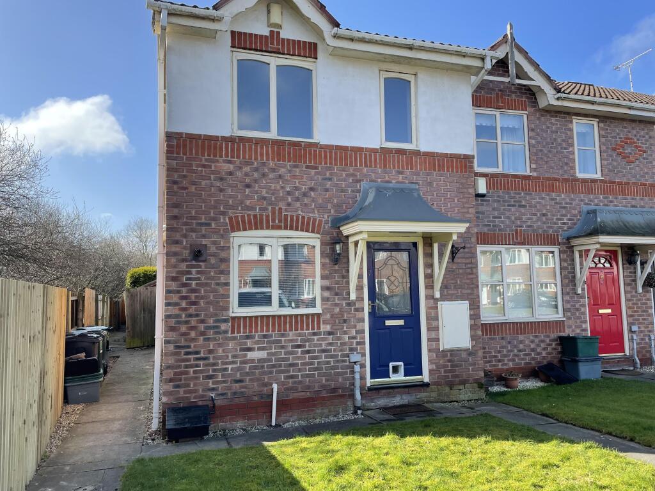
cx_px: 328
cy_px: 246
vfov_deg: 53.1
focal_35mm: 26
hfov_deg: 67.3
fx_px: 492
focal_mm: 4.2
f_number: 1.6
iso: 32
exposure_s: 1/1114
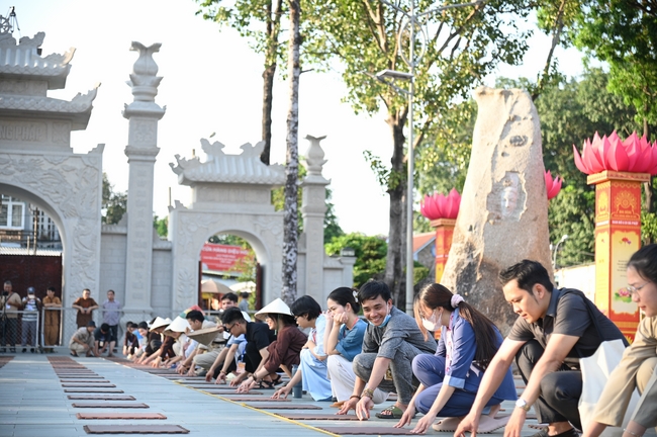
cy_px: 218
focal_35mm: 70
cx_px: 328
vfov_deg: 19.4
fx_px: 1276
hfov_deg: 28.9
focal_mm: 70
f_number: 4
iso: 400
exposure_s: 1/400
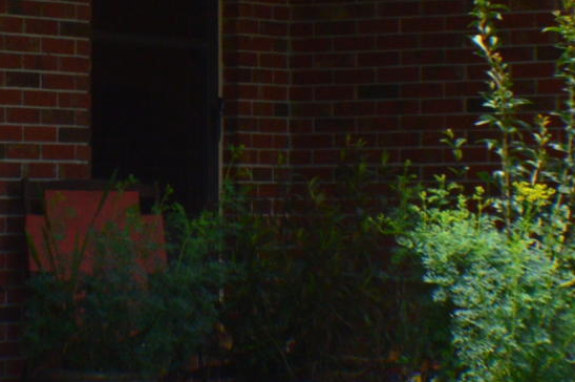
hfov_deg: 9.0
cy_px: -13
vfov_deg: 5.9
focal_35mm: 230
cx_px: 249
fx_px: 3669
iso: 400
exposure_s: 1/320
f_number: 10
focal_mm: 28
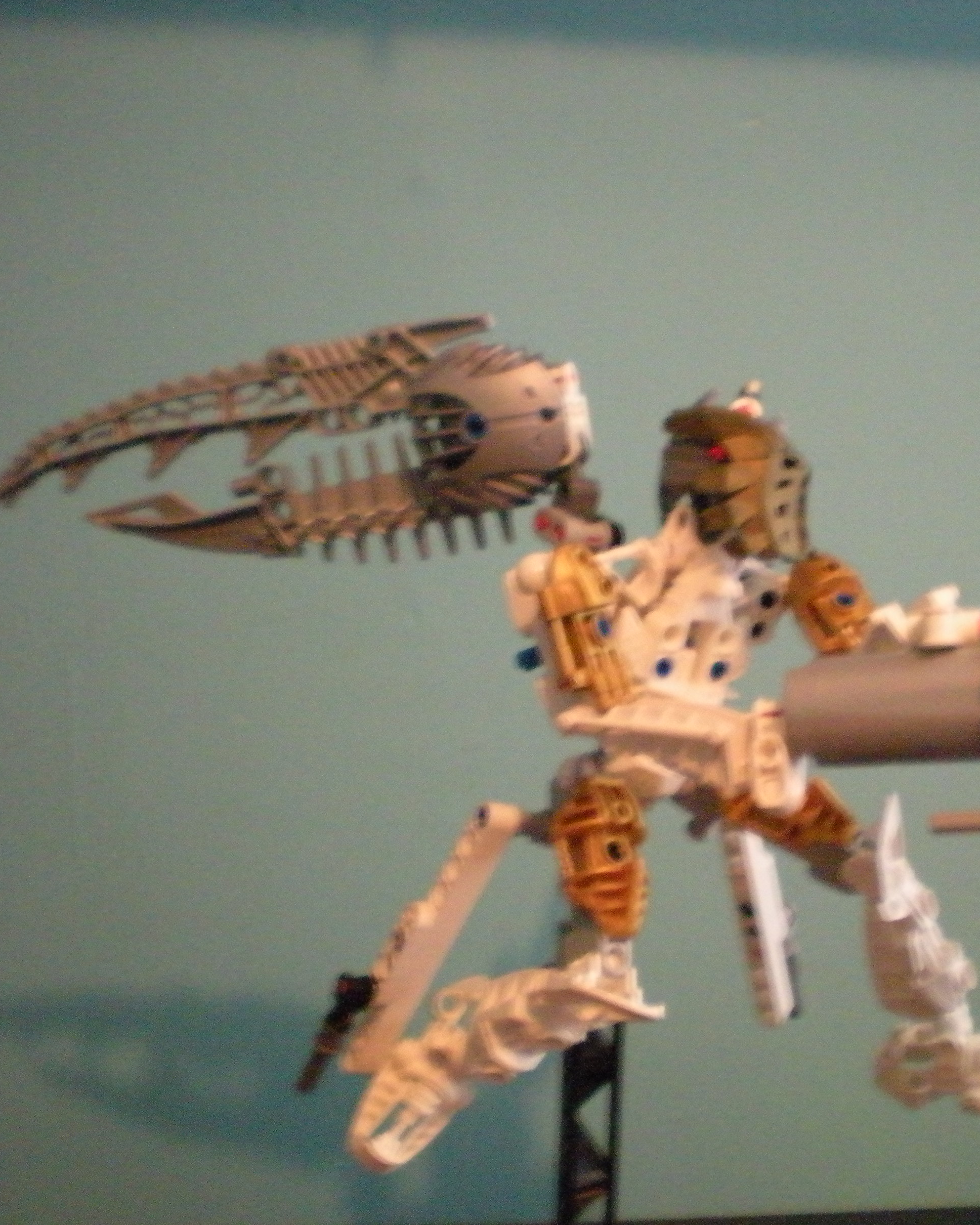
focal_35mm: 50
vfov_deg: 37.3
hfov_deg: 29.6
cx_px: 772
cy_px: 614
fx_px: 1813
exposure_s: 1/6.8
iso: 800
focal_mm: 6.3
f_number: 3.1
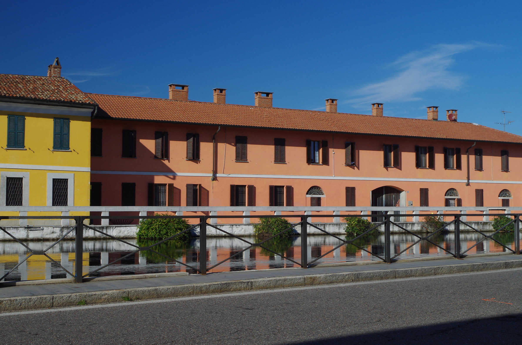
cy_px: 172
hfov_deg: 40.4
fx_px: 709
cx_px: 261
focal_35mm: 49
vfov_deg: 27.4
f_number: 16
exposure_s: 1/60
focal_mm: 32.5
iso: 160
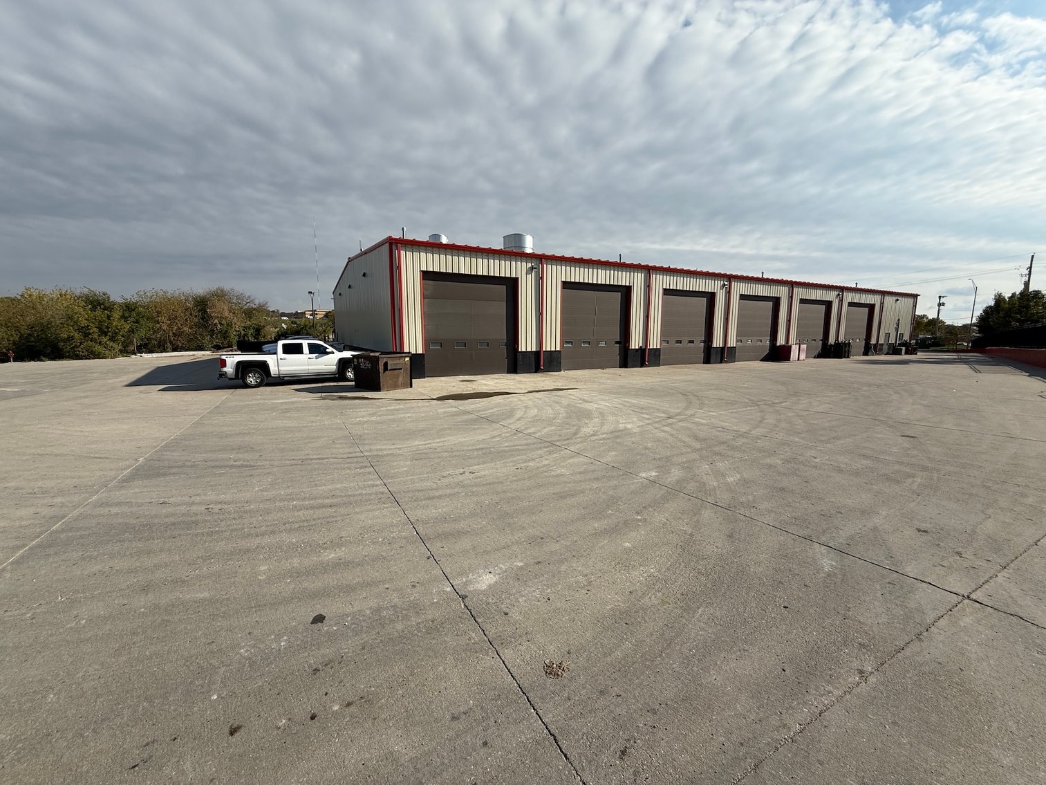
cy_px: 392
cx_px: 523
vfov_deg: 85.7
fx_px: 423
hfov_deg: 102.1
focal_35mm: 14
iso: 50
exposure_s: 1/2506
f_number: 2.2
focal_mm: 2.22
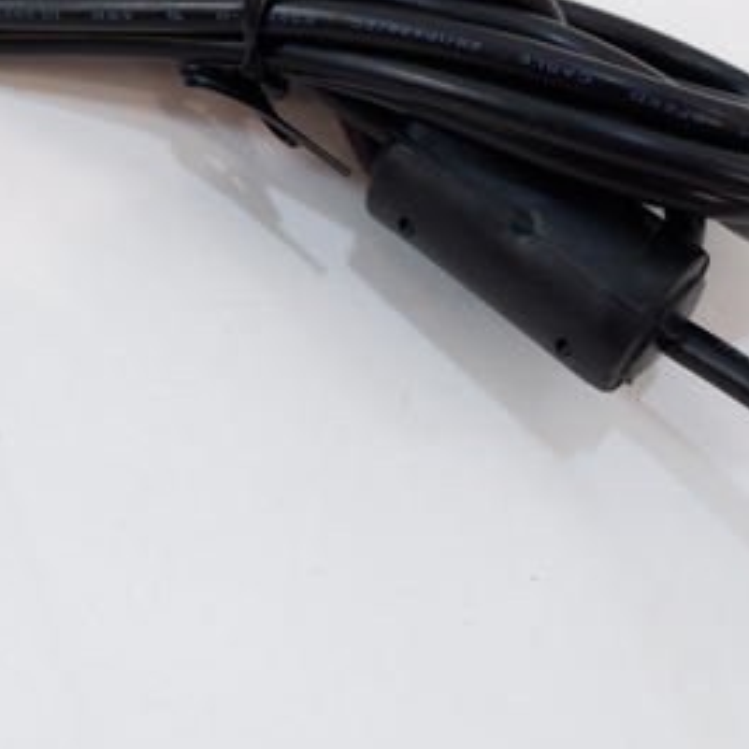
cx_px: 328
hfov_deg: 23.0
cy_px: 279
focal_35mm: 75
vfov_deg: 23.0
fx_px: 1836
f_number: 3.5
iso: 200
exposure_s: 1/110
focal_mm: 15.2
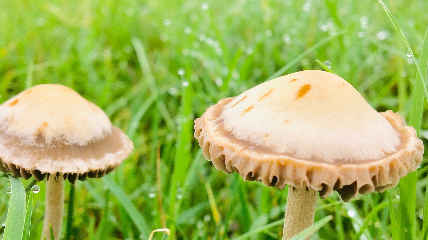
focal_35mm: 43
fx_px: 488
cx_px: 215
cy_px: 140
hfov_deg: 47.4
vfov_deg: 27.7
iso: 25
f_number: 2.2
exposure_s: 1/251
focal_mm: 4.15
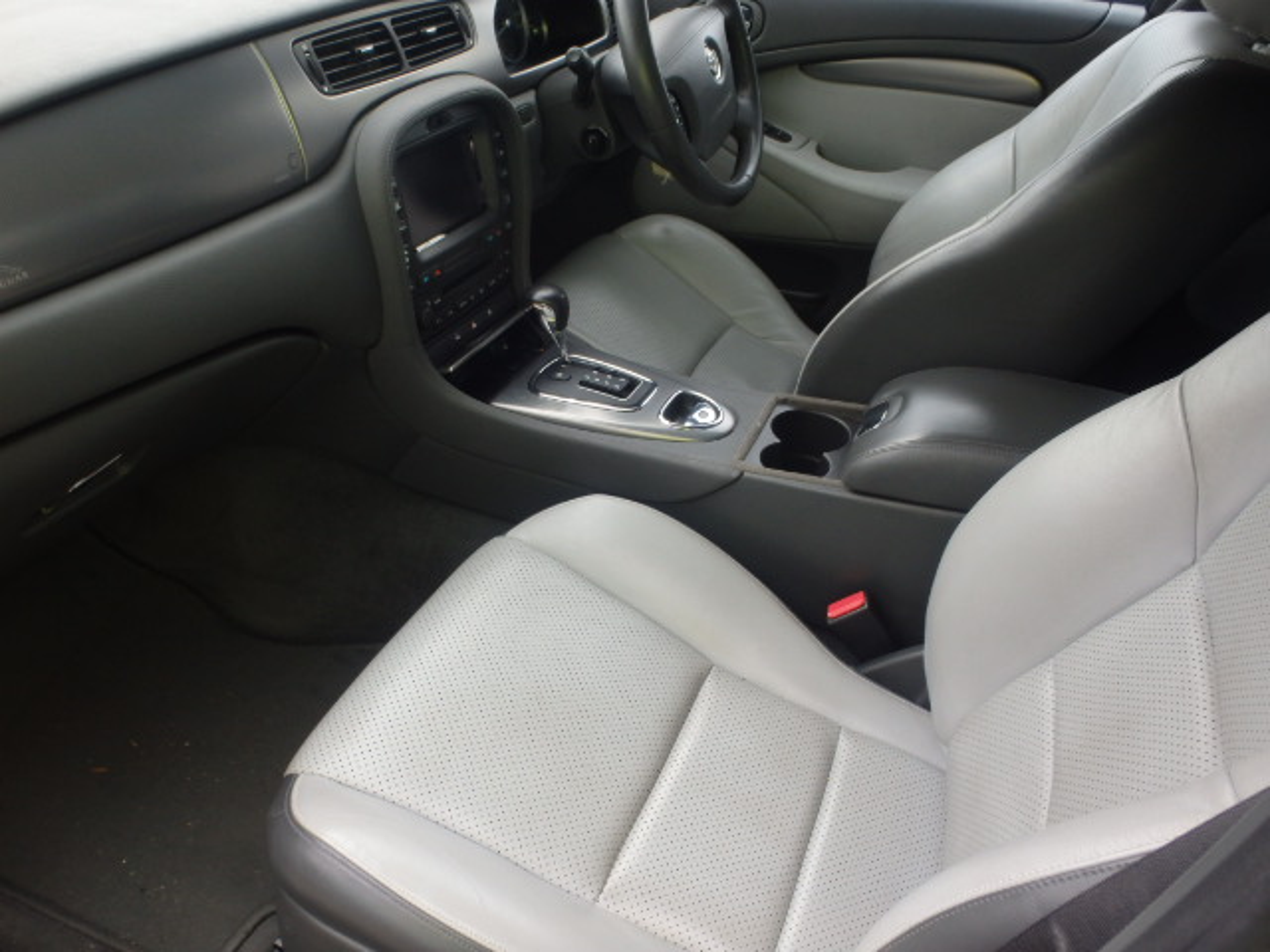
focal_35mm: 28
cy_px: 476
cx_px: 635
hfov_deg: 63.4
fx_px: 1027
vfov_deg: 49.7
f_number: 3.9
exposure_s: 1/60
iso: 125
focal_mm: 5
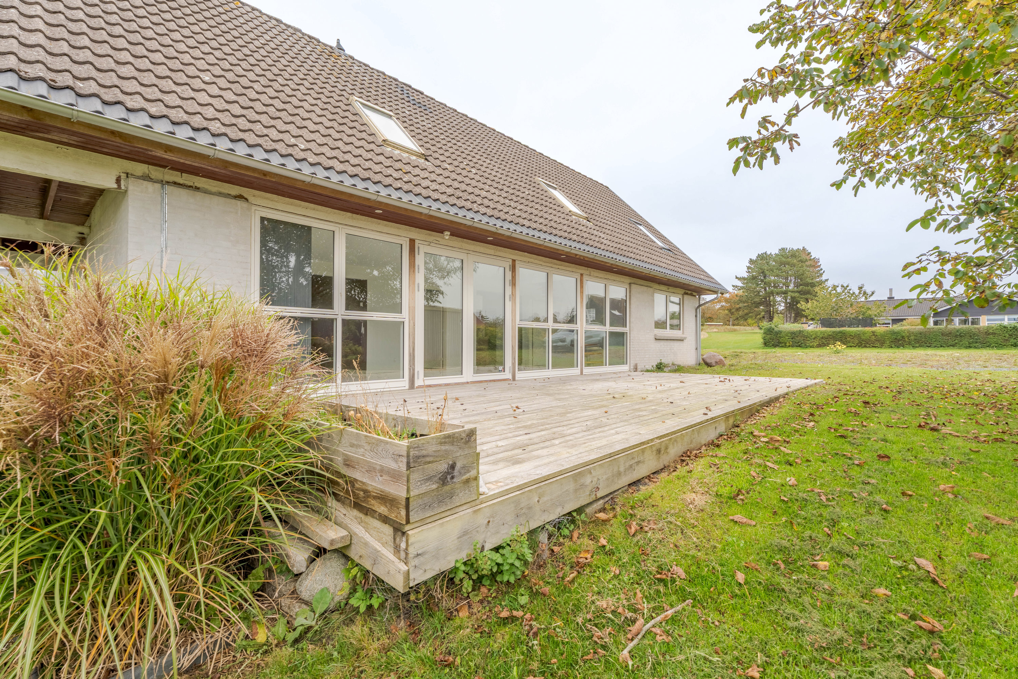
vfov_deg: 73.7
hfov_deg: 96.7
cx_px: 509
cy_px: 340
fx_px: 452
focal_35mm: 16
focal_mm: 16
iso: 100
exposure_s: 1/500
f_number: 8
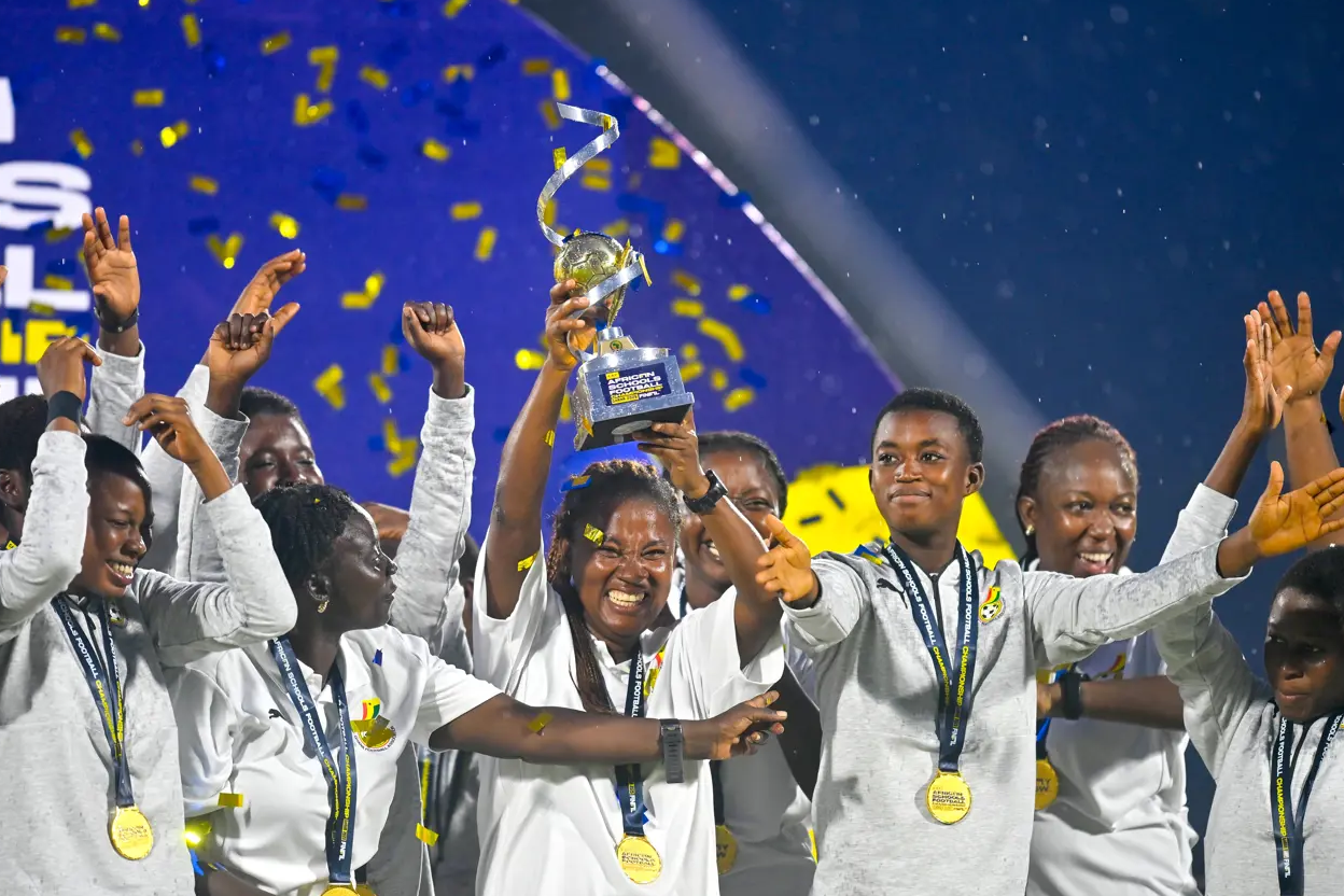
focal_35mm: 423
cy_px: 446
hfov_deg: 4.9
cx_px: 669
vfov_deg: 3.3
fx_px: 15791
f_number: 2.8
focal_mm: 400
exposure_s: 1/1000
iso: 1000
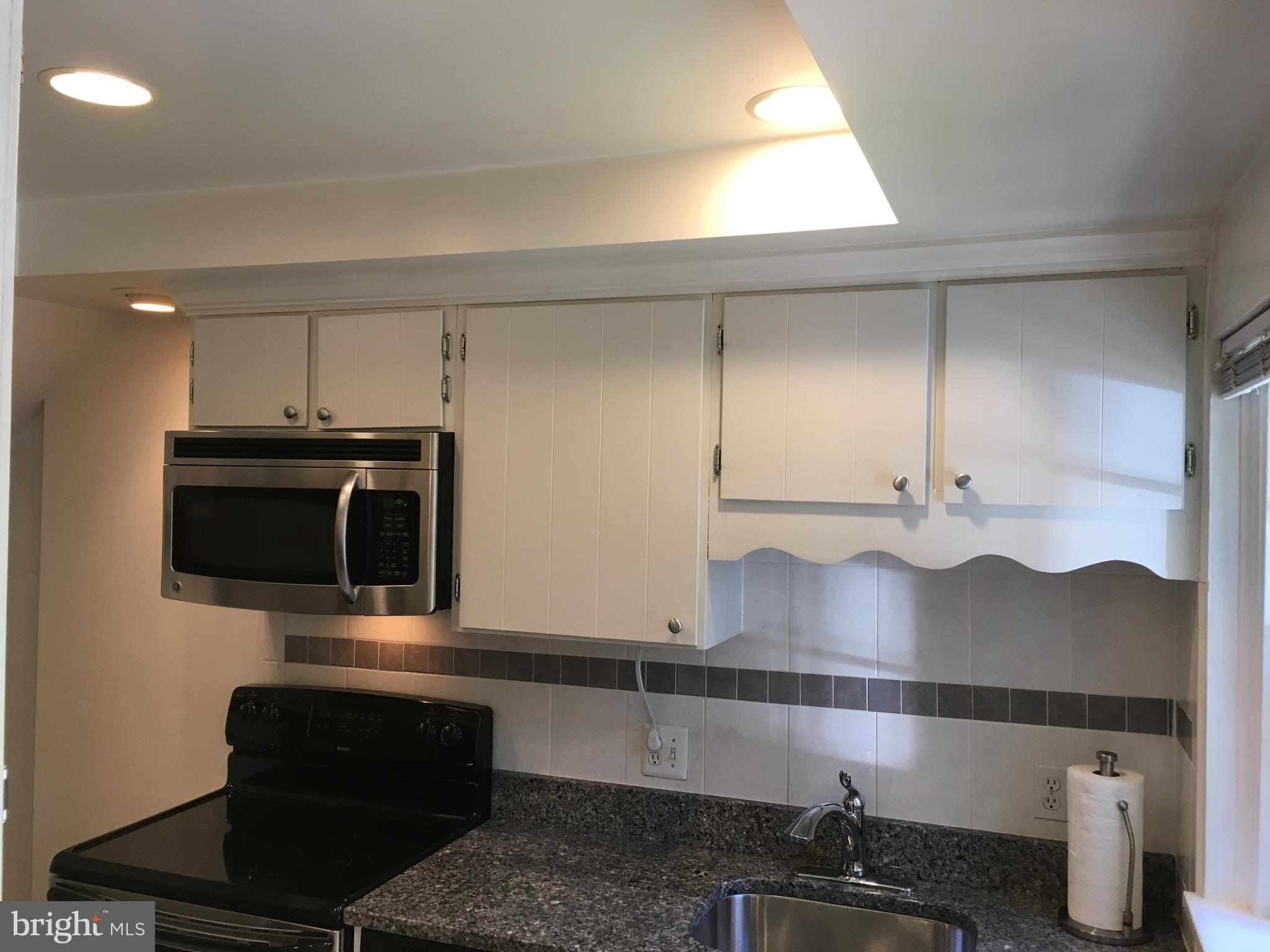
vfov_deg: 48.2
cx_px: 635
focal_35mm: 29
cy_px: 476
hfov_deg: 61.7
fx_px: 1064
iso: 40
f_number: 2.2
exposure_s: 1/30
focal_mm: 4.15
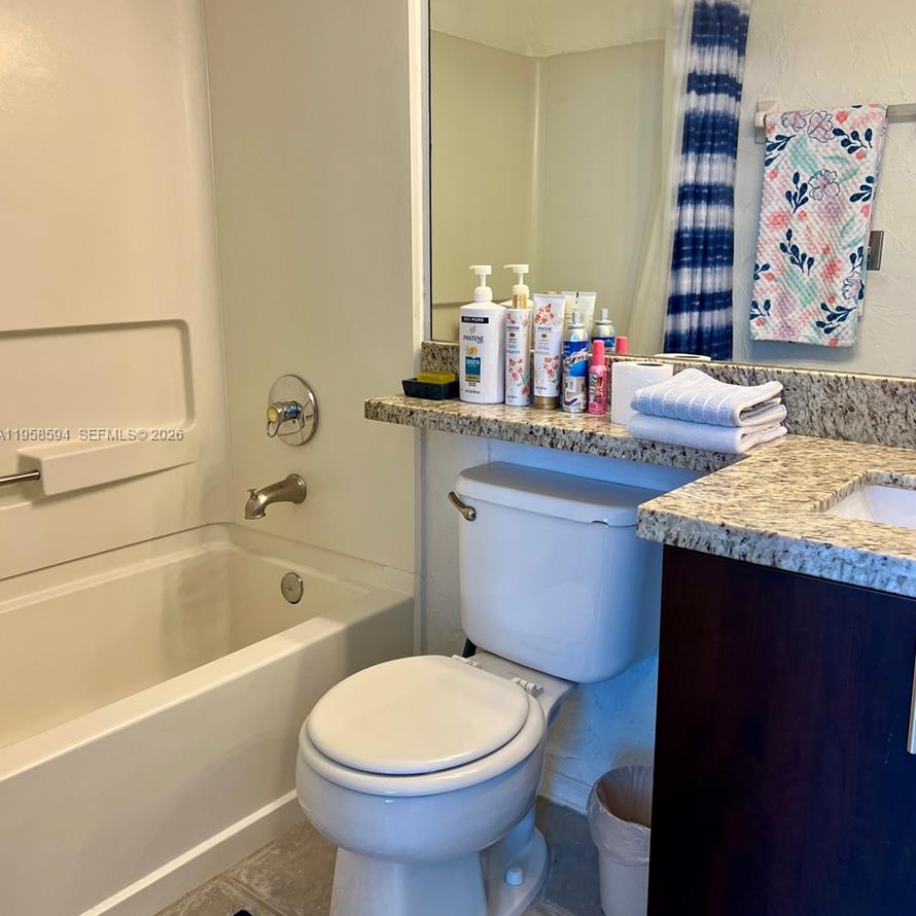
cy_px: 435
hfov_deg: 52.5
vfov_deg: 52.5
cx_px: 455
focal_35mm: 31
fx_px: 928
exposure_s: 1/120
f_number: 1.5
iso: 80
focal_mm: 5.7
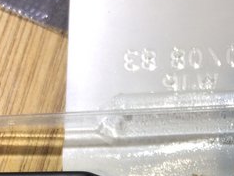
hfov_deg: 19.2
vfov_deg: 14.0
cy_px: 269
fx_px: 670
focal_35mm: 99
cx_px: 236
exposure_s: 1/129
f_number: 2.2
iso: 32
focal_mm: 4.15
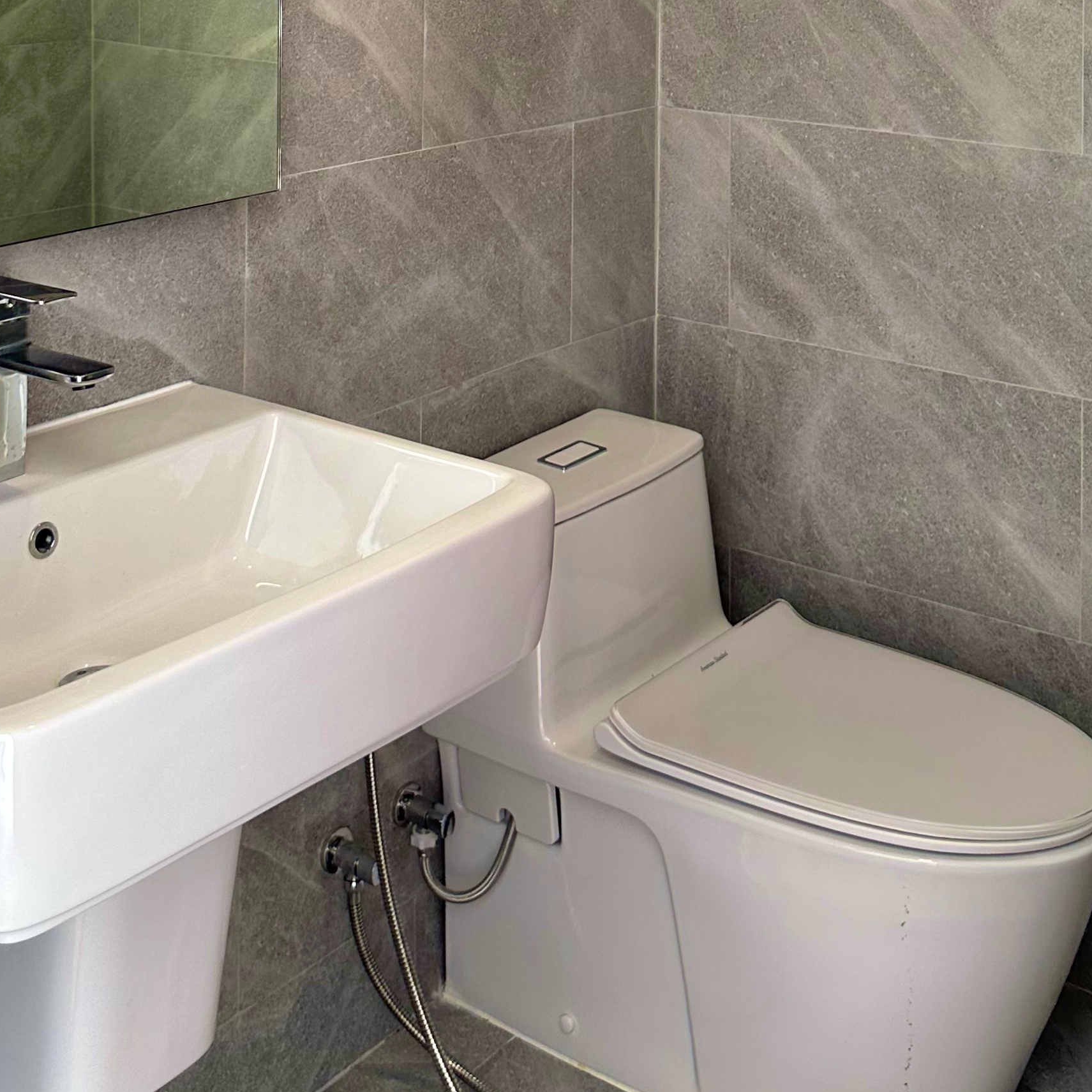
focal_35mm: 50
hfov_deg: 34.0
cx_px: 465
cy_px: -4
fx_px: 1785
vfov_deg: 31.4
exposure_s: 1/142
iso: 125
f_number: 1.78
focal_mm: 6.86
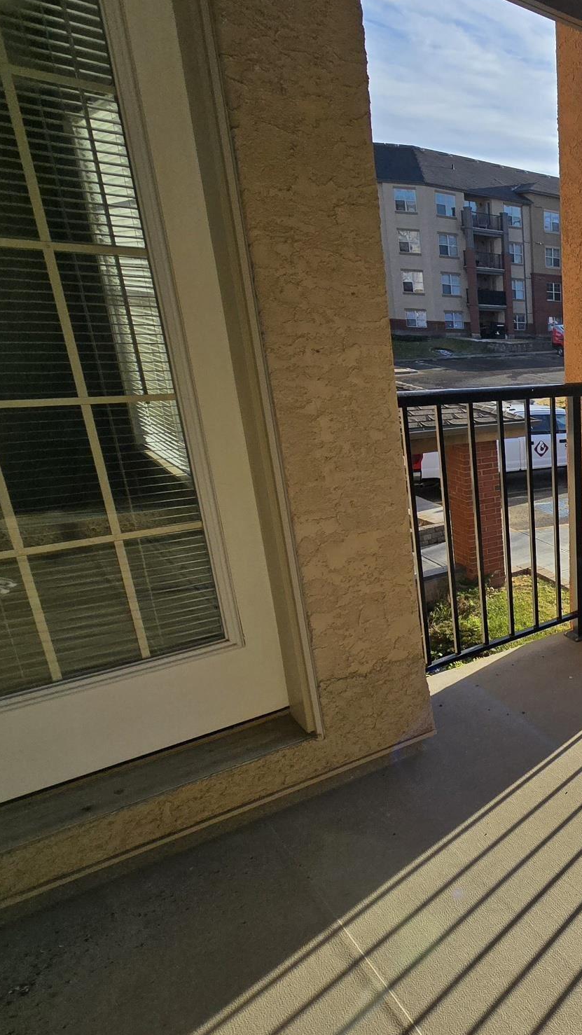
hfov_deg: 34.6
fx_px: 631
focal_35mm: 23
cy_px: 546
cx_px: 758
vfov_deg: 78.6
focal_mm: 2.2
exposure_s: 1/2500
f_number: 2.2
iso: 50
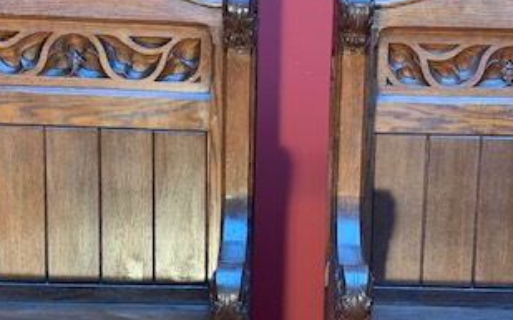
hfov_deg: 35.6
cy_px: 242
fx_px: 797
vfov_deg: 22.5
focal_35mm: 57
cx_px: 300
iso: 250
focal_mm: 4.25
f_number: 1.8
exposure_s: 1/33
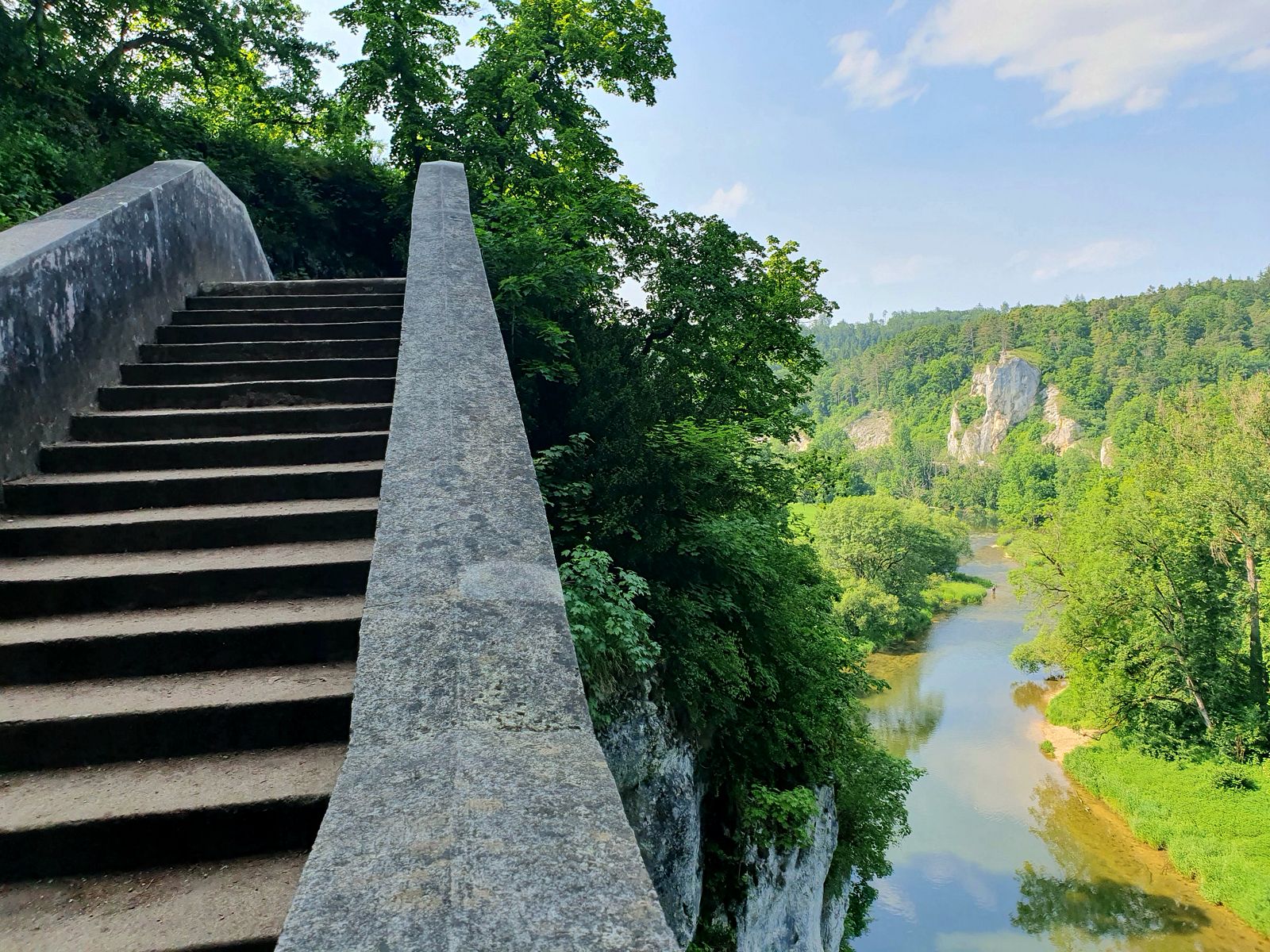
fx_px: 954
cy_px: 476
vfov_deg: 53.1
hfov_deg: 67.3
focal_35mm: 26
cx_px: 635
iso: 50
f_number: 2.4
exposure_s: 1/833
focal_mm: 4.32
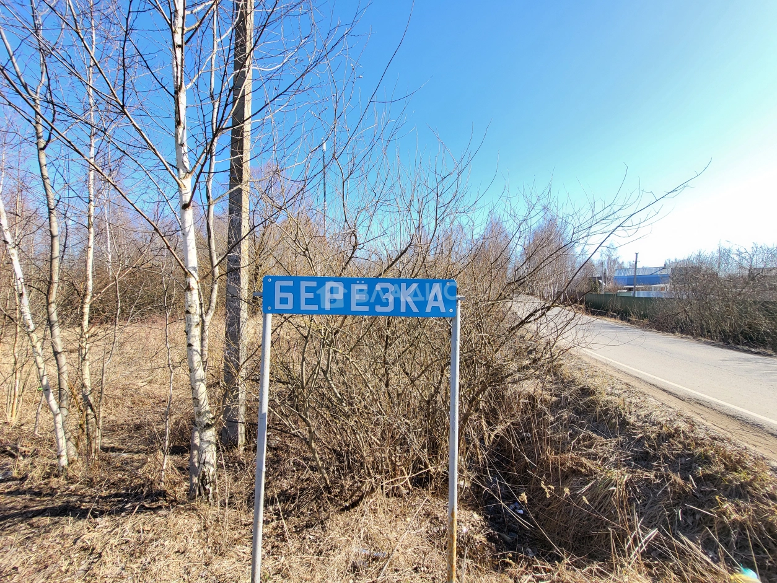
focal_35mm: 13
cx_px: 388
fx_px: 292
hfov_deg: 106.2
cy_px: 292
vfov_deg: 89.9
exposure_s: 1/352
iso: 32
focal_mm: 1.74
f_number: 2.2
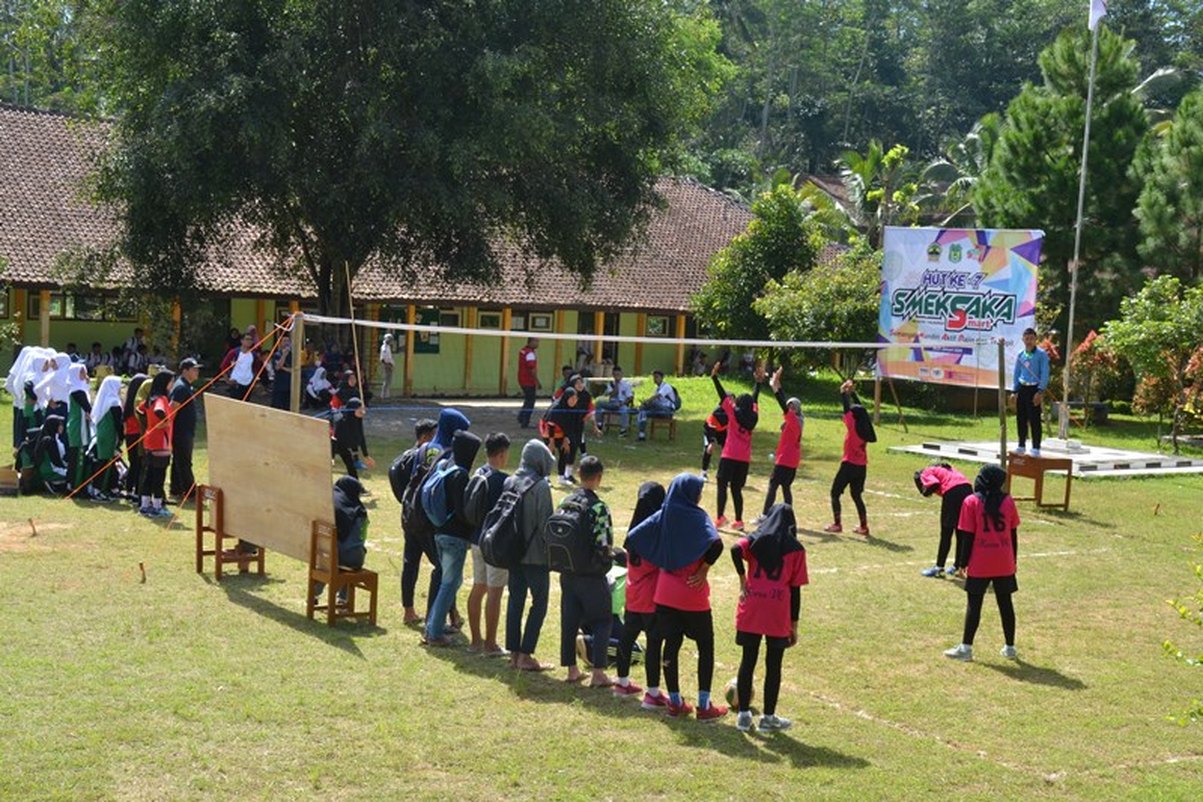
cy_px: 401
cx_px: 602
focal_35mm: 82
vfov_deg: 16.5
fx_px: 2756
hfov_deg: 24.6
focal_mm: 55
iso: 200
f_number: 16
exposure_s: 1/60
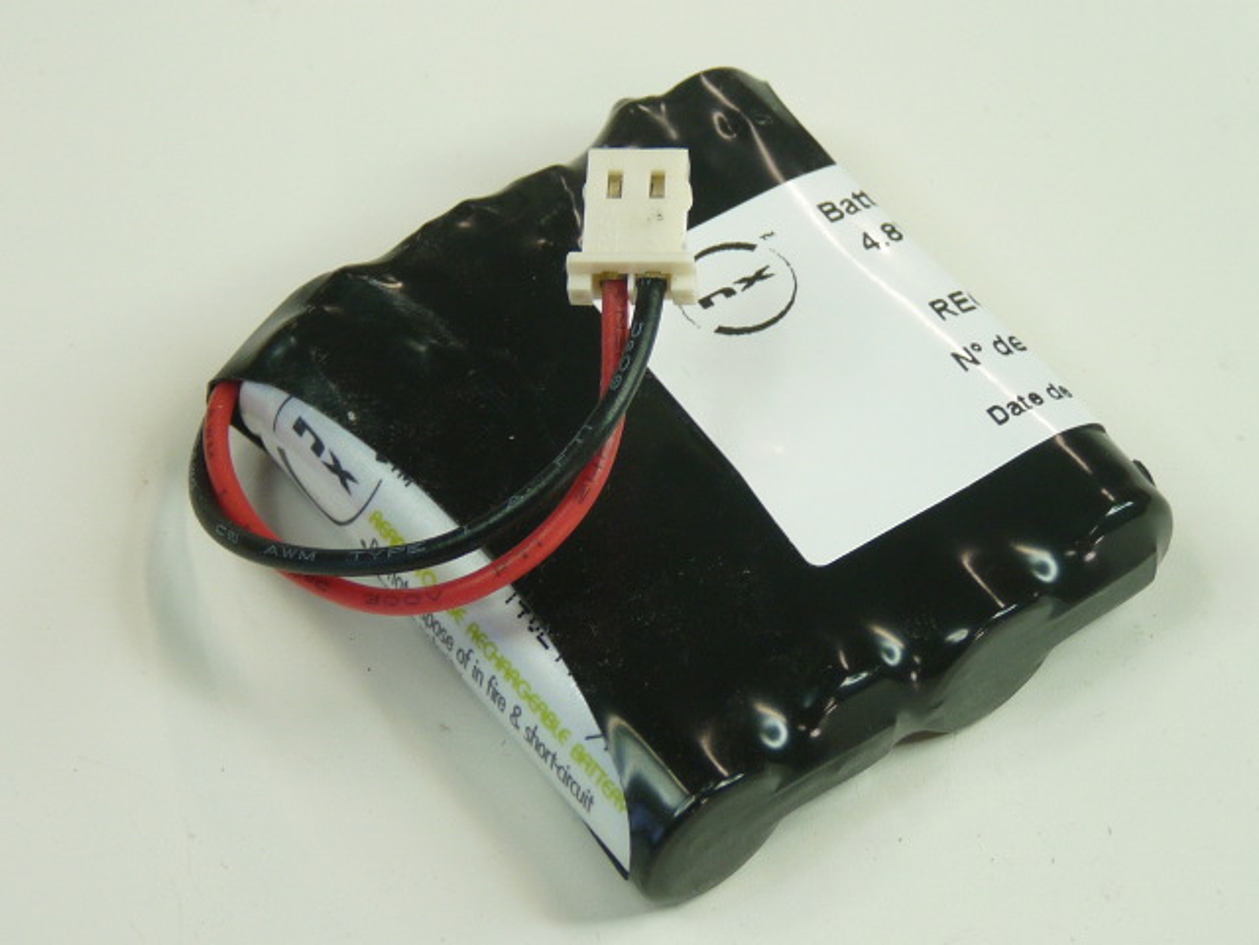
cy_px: 472
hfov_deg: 15.4
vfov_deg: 11.6
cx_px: 630
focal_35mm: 128
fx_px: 4655
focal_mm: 12.8
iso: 100
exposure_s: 1/40
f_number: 3.4
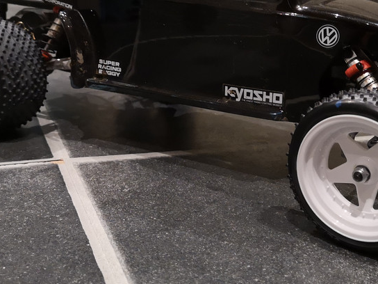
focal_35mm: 53
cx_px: 217
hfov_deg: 36.1
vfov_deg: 27.3
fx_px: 579
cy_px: 89
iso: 500
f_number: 1.8
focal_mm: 3.95
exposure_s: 1/25
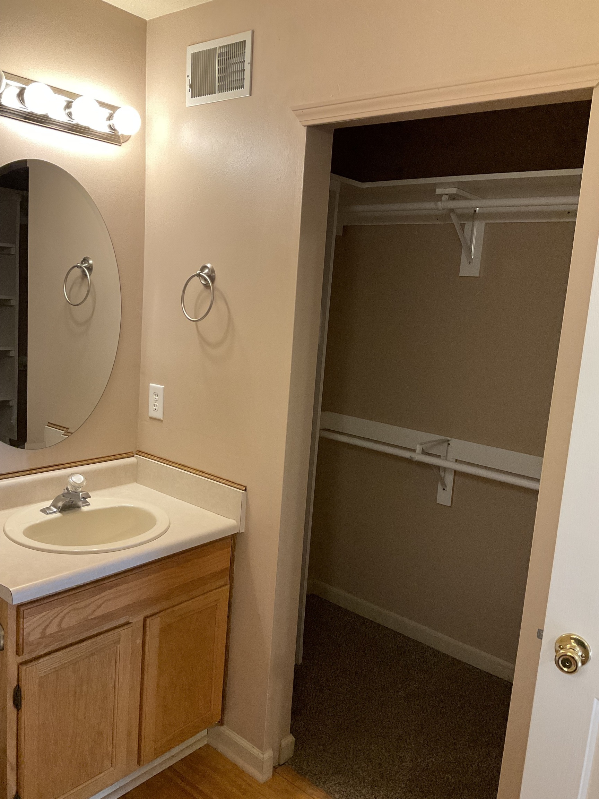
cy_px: 400
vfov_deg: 61.7
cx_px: 300
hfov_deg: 48.2
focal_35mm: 29
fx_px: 669
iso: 160
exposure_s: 1/60
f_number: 1.8
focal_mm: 3
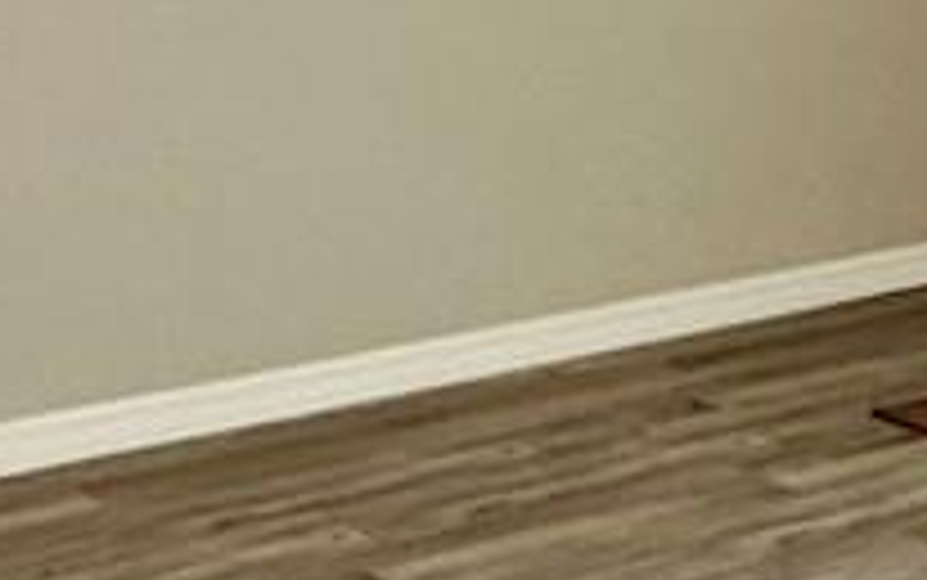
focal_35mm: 115
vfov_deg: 11.3
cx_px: 1413
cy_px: -45
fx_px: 2907
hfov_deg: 16.4
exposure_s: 1/120
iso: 160
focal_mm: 2.22
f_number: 2.2
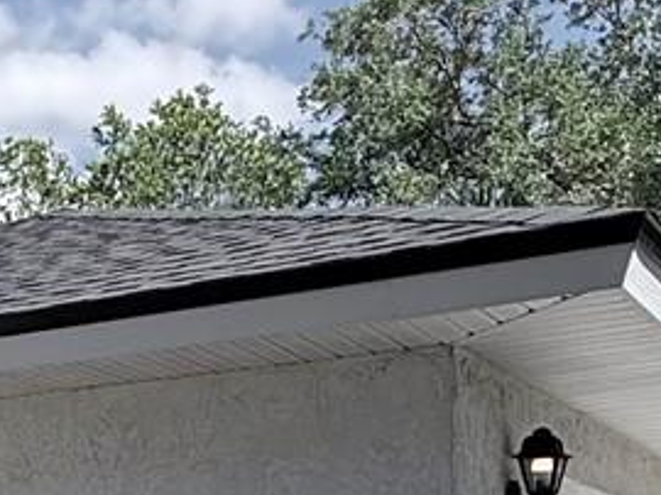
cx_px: -255
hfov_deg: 20.9
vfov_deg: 16.9
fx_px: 1583
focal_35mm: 83
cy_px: 615
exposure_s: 1/2506
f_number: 2.2
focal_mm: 2.22
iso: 50
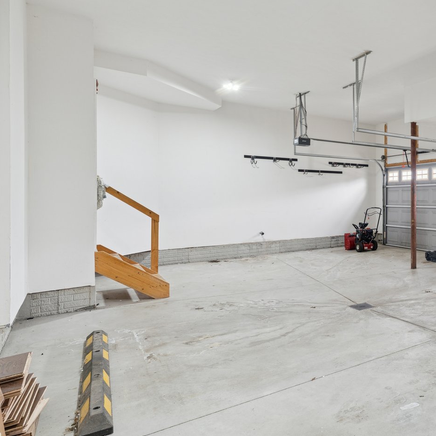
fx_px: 370
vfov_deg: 60.8
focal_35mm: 26
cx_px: 429
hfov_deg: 50.3
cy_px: 197
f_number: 5.6
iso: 250
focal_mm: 14
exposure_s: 1/13
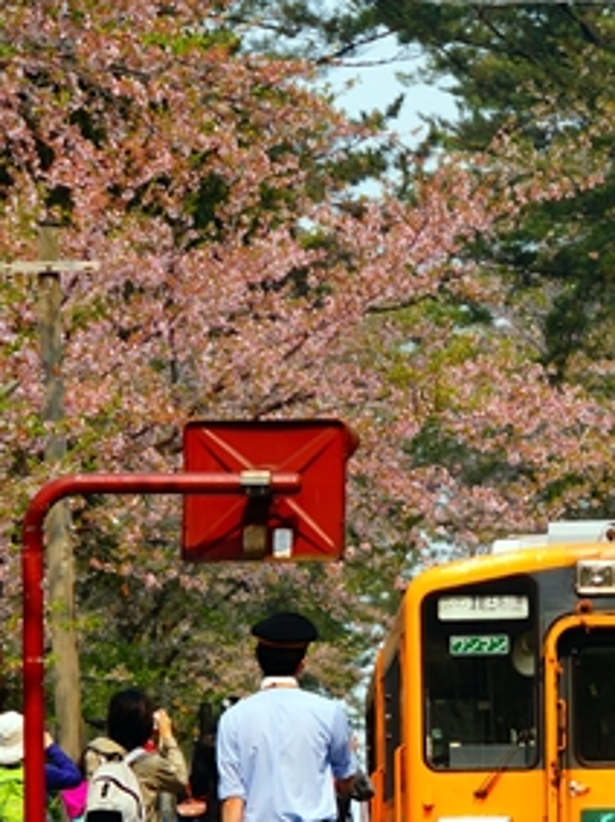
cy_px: 752
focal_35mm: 352
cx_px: 418
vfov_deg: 5.6
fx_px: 8336
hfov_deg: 4.2
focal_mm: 86.4
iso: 100
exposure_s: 1/160
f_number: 7.1
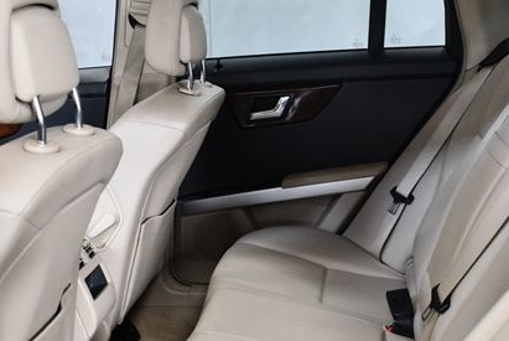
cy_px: 258
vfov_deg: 24.0
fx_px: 793
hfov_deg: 35.5
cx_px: 295
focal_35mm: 56
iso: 2500
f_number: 3.5
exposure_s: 1/125
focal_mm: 18
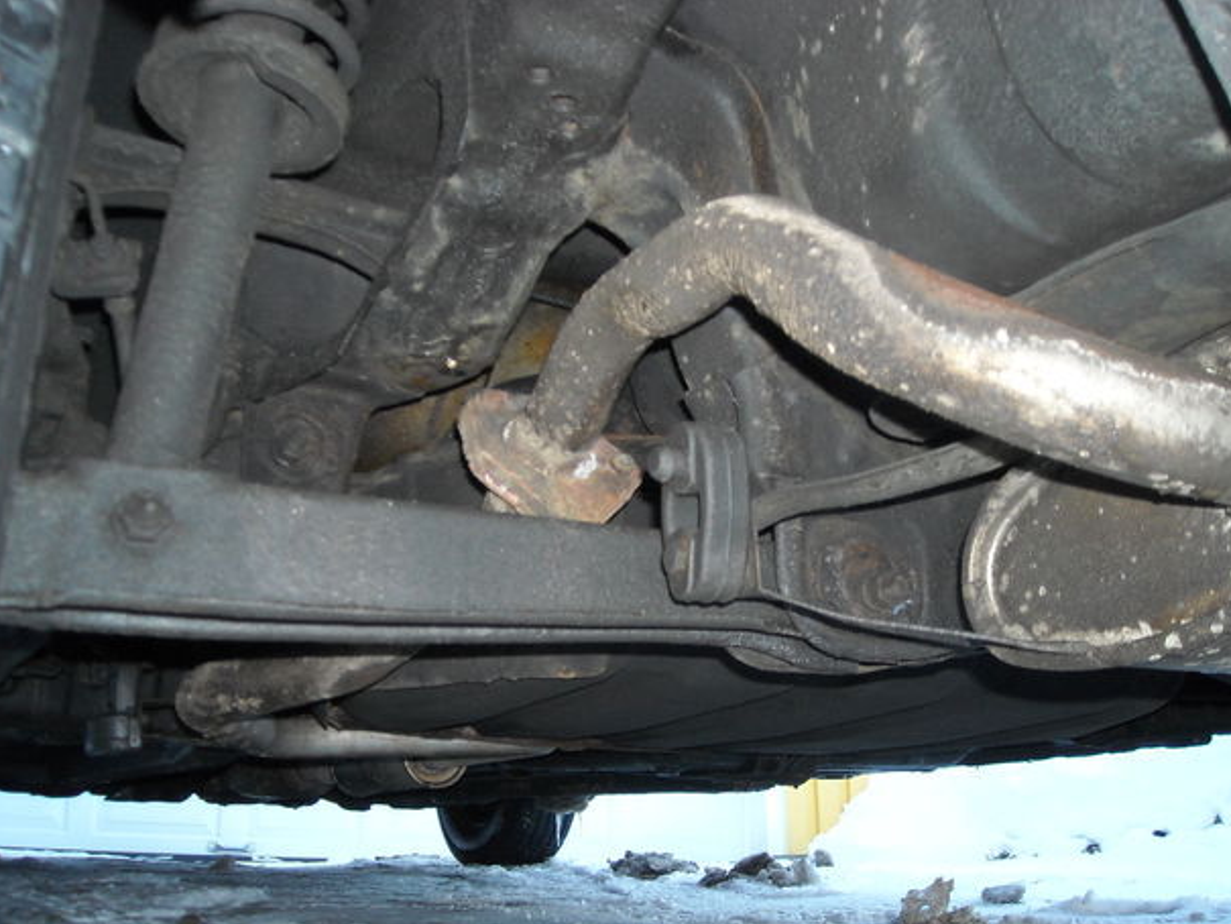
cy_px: 486
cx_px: 631
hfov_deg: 50.1
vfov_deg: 38.7
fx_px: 1316
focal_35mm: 37
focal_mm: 5.7
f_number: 2.8
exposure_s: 1/60
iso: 200
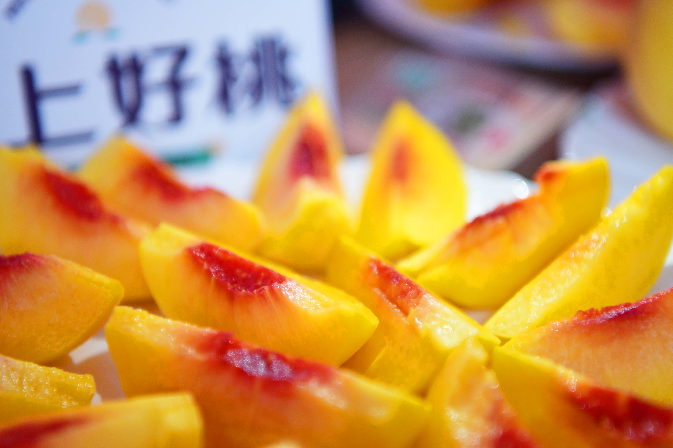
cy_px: 213
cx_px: 333
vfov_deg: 18.7
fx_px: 1365
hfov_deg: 27.7
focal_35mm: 73
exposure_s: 1/320
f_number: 2.8
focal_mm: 60
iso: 500
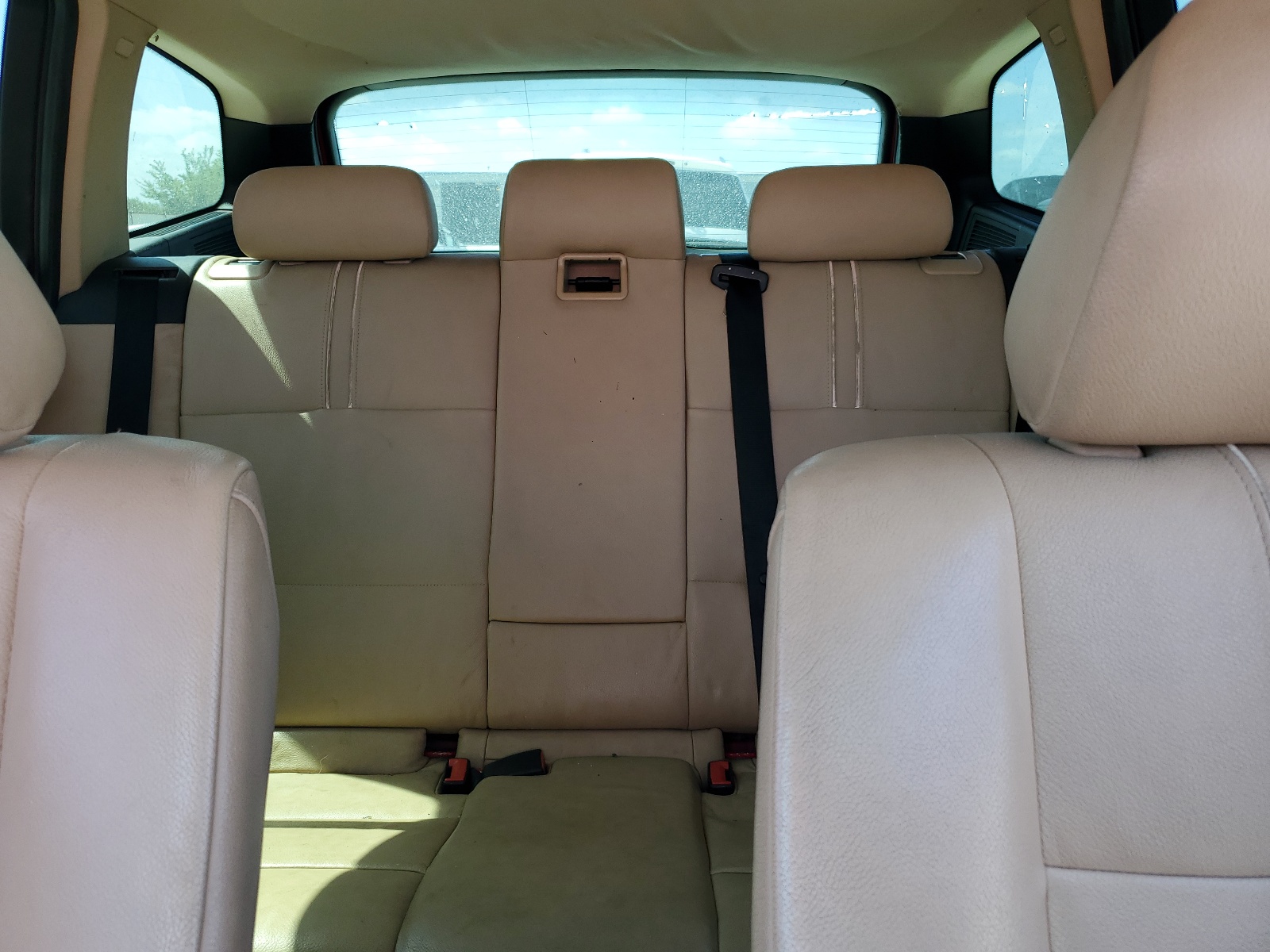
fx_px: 954
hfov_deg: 67.3
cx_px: 635
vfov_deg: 53.1
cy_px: 476
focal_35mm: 26
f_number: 1.5
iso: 50
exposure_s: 1/139
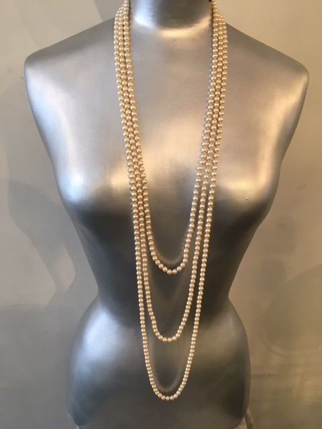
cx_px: 161
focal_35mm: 29
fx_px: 360
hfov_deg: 48.2
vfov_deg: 61.7
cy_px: 214
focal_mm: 4.15
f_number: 2.2
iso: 50
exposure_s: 1/33
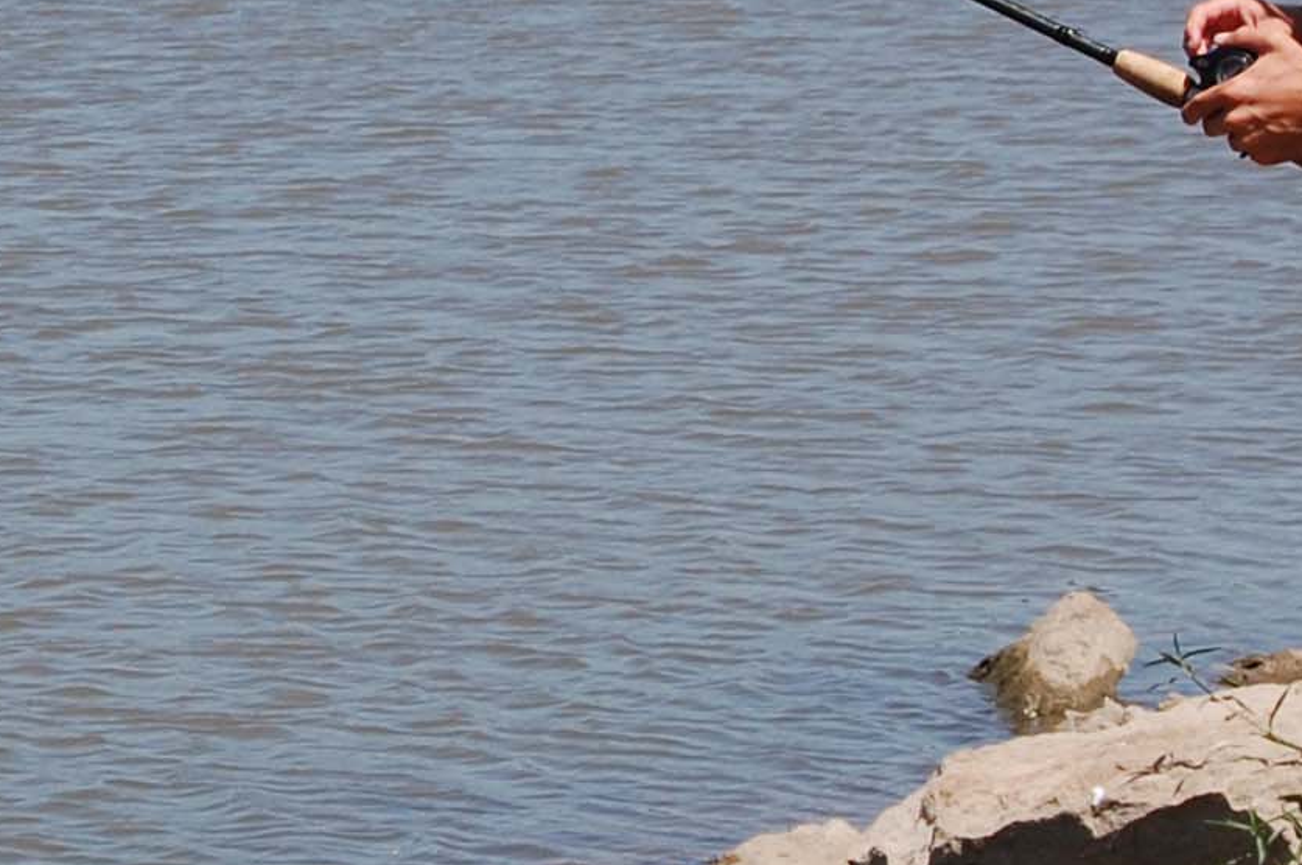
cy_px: 222
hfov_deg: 8.3
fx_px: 8959
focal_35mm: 248
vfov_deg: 5.5
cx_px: 163
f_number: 10
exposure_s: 1/400
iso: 200
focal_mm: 46
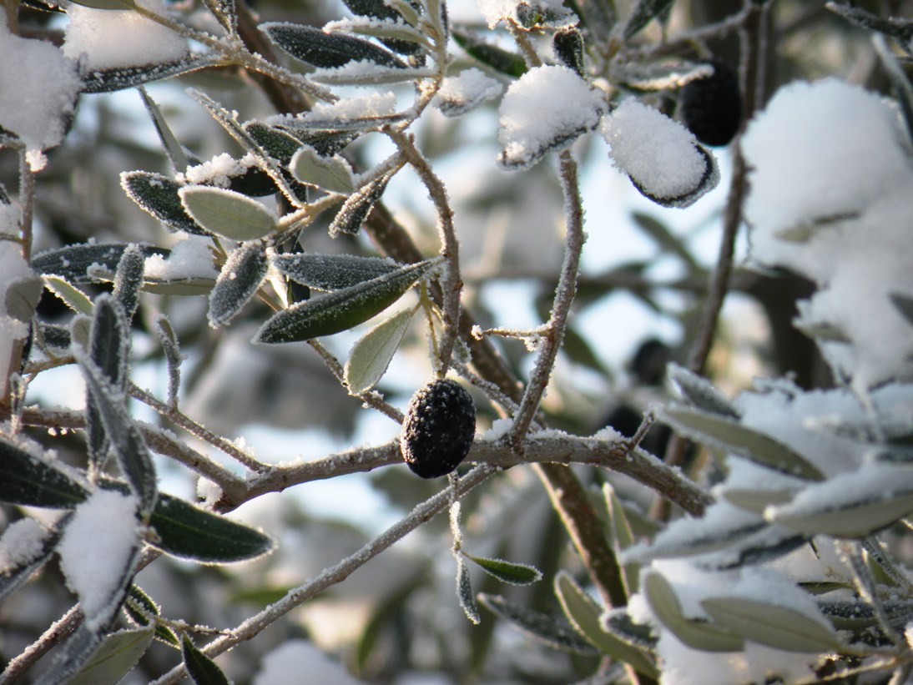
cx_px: 456
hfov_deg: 4.1
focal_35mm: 486
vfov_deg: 3.1
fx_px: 12821
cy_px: 342
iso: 64
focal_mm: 84.2
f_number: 5
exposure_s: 1/243
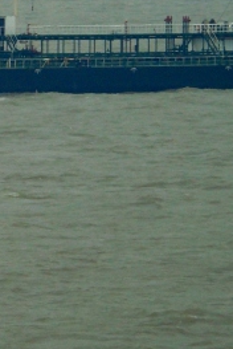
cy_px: -7
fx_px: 12761
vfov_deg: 1.6
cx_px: -114
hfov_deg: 1.0
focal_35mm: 1318
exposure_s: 1/125
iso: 100
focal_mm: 74
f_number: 5.3
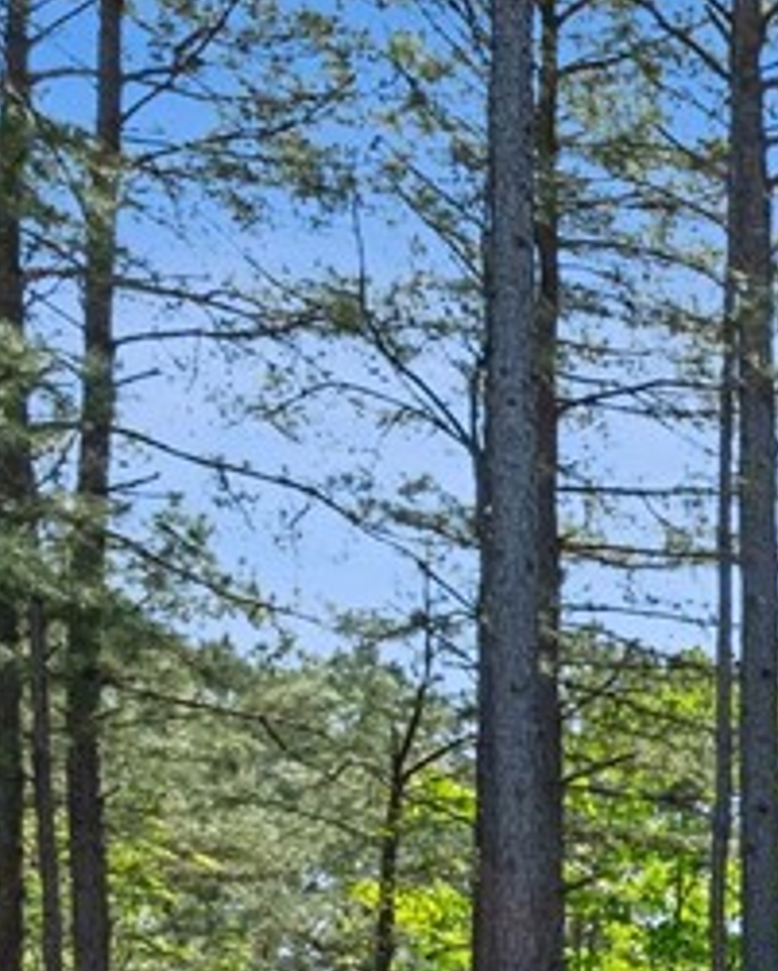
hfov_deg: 13.1
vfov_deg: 24.7
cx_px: 2092
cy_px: 1315
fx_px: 1870
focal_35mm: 65
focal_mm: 16
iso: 800
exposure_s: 1/400
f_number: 8
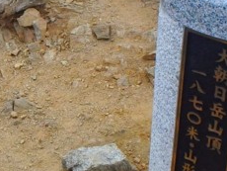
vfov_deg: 20.0
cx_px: 26
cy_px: 35
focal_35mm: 73
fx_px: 479
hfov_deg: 25.9
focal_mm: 3.7
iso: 125
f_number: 3.5
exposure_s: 1/400
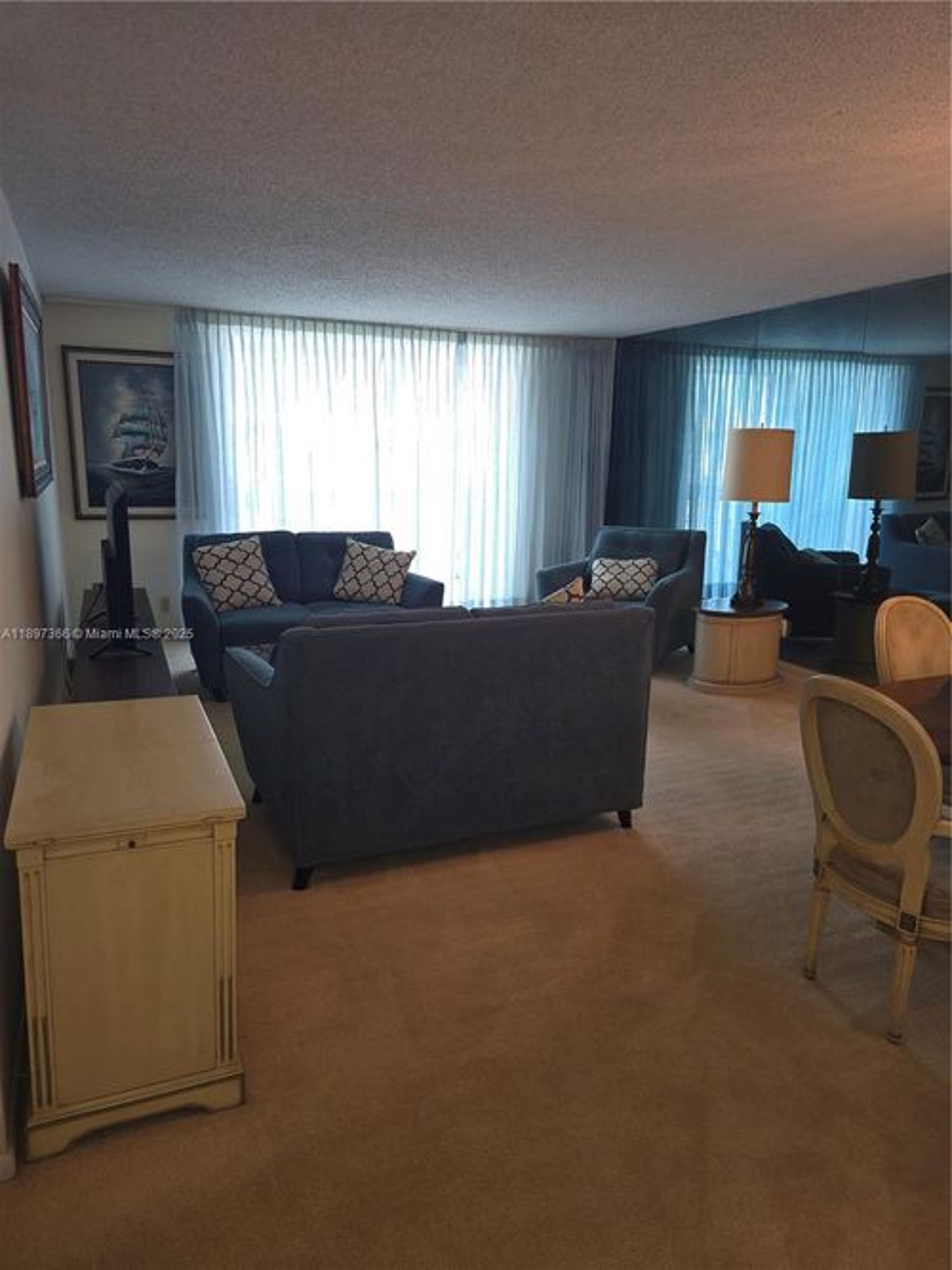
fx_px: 844
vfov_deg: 73.9
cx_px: 476
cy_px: 635
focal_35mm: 23
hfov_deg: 58.9
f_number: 1.7
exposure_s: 1/60
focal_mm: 6.3
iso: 100
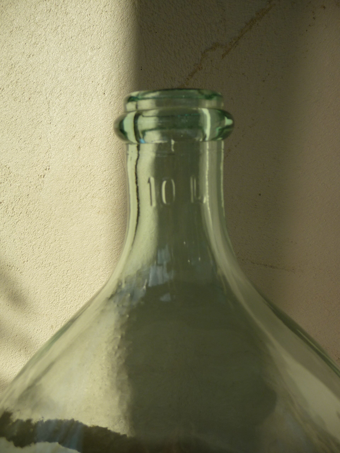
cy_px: 226
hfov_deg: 49.7
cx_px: 170
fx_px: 367
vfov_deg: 63.4
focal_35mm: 28
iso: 100
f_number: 3.3
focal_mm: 4.7
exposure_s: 1/1000
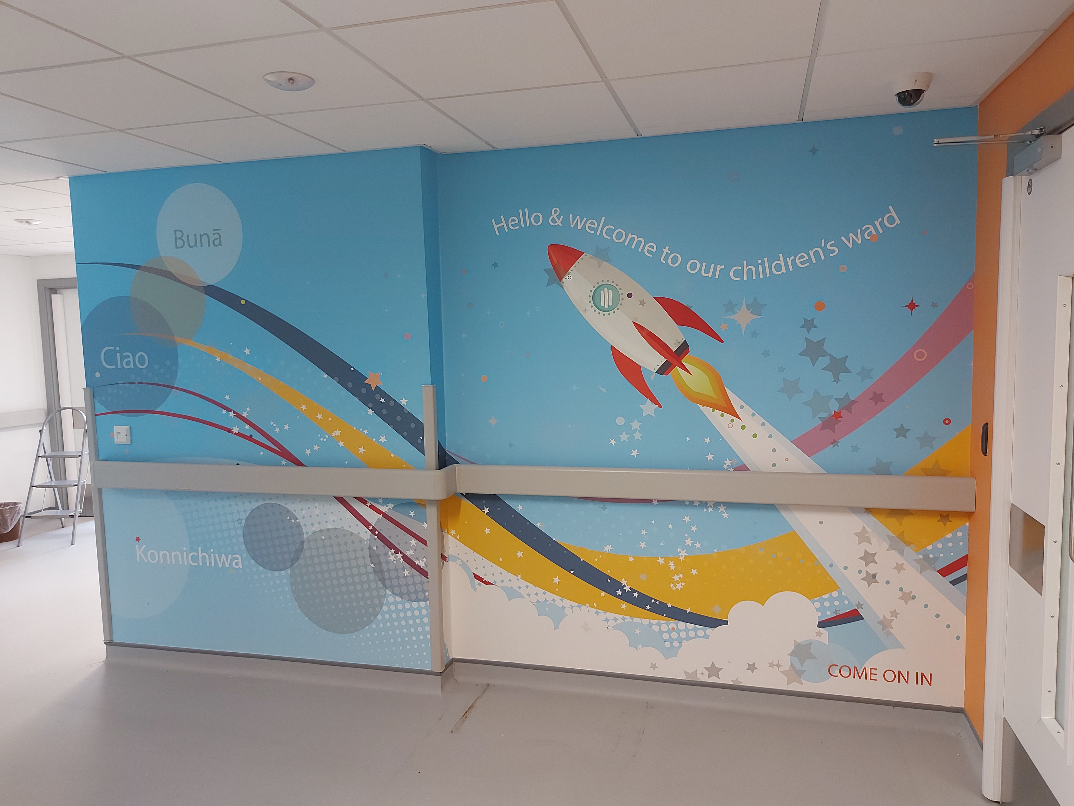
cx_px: 537
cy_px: 403
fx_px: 745
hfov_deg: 71.6
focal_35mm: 24
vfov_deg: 56.8
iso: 200
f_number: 1.8
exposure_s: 1/50
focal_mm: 5.23
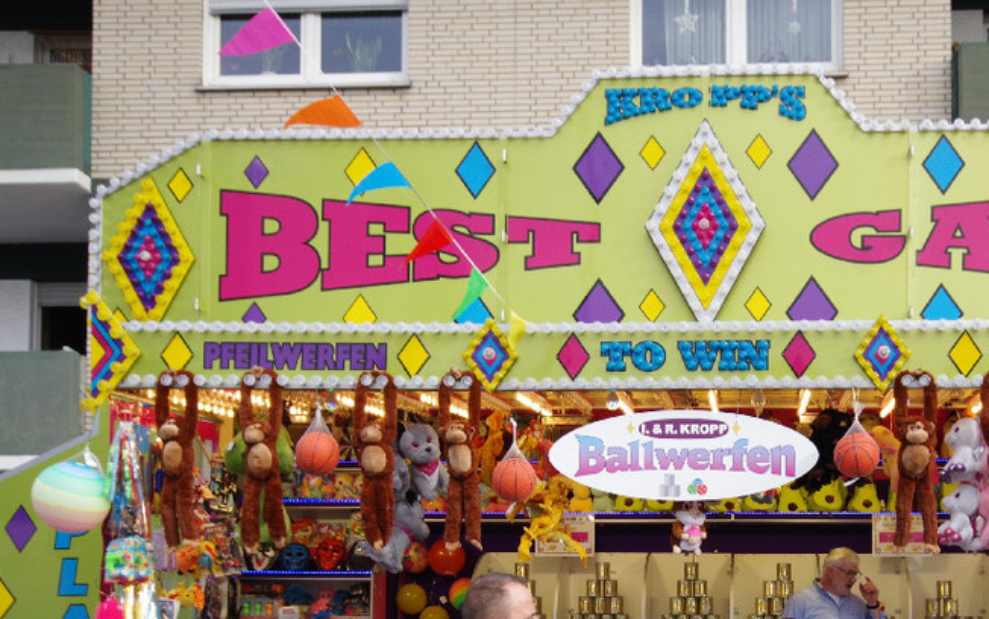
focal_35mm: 45
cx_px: 689
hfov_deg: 43.5
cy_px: 564
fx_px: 1213
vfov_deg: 27.5
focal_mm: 16
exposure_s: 1/125
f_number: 8
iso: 400
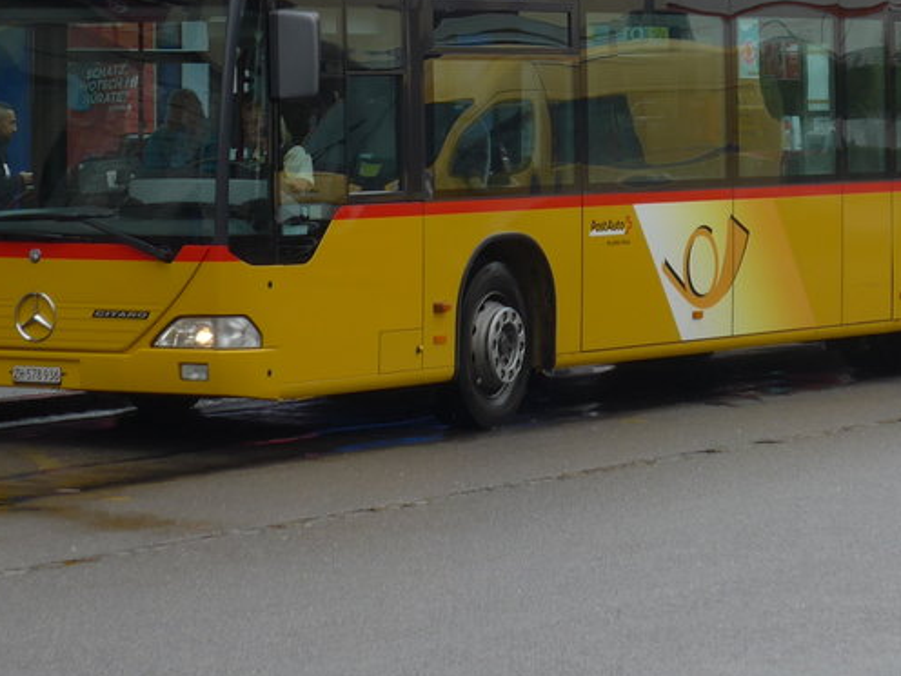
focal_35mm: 179
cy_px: -82
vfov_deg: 8.2
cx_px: 487
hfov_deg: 11.0
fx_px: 4659
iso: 80
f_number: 4.2
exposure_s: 1/125
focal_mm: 15
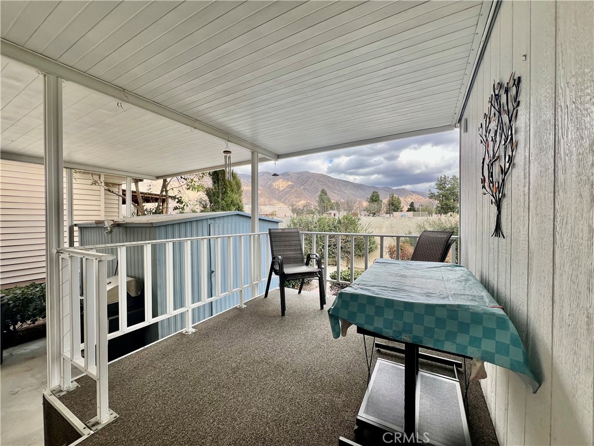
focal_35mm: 13
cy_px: 223
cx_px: 297
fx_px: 223
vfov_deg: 89.9
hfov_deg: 106.2
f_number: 1.8
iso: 32
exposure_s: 1/203
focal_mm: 1.57
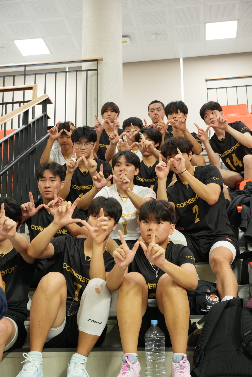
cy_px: 188
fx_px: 535
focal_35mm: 51
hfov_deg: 26.5
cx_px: 126
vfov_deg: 38.9
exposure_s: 1/80
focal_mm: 34
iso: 1250
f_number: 4.5
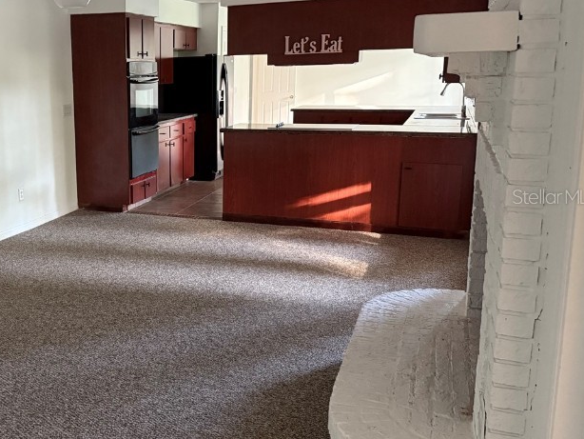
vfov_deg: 35.9
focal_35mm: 40
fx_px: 675
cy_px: 196
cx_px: 115
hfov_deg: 44.5
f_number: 1.78
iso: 800
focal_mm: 6.76
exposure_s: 1/51
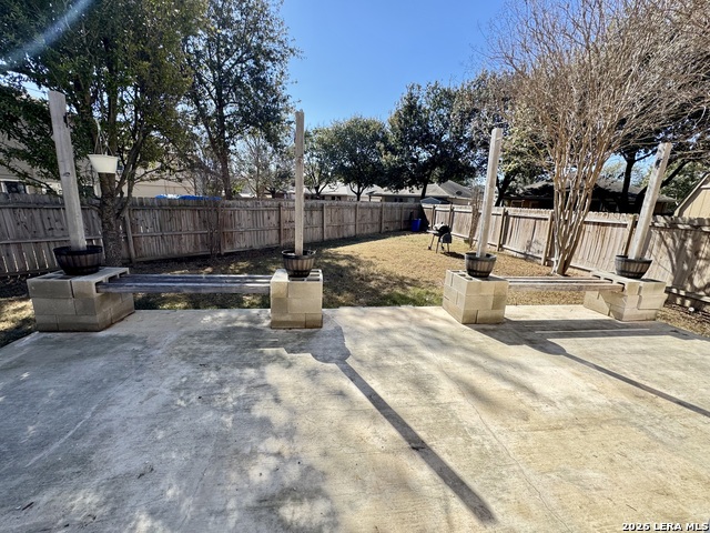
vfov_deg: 85.7
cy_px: 266
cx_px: 355
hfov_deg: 102.1
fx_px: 287
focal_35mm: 14
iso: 40
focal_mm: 2.22
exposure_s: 1/720
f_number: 2.2
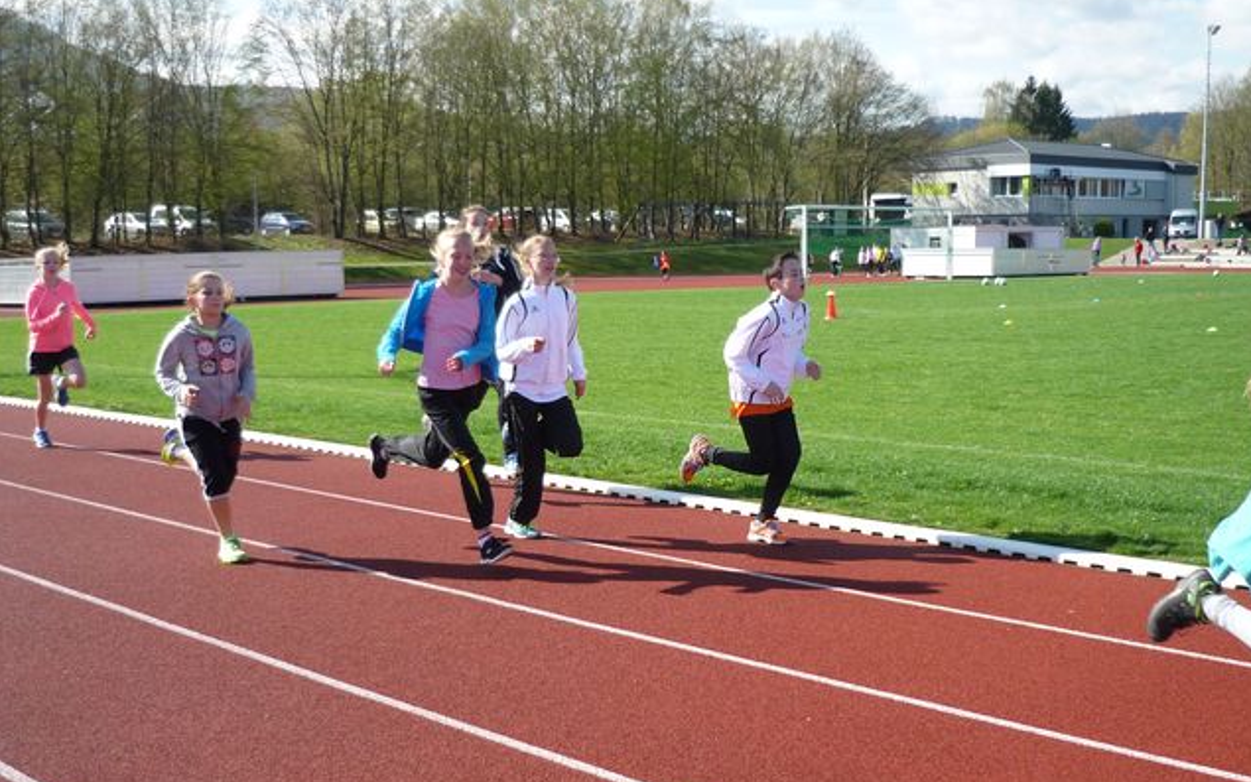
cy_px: 427
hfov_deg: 42.6
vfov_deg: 27.4
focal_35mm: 47
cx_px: 628
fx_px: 1603
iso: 100
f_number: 3
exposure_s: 1/500
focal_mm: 7.2
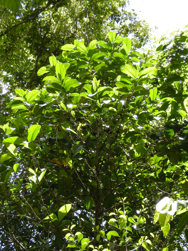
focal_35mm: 84
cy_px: 134
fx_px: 608
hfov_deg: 17.6
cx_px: 89
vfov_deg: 23.3
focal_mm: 15.7
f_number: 3.9
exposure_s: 1/73.5
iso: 64
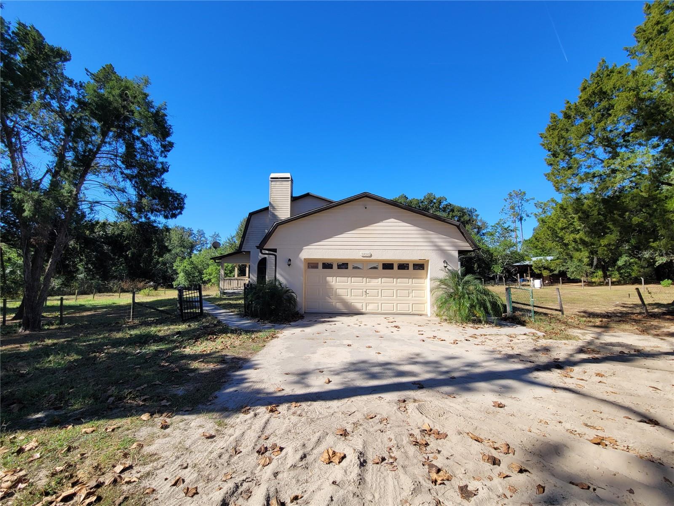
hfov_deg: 106.2
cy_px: 253
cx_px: 337
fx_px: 253
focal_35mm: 13
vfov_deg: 89.9
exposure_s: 1/1235
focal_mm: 2.2
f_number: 2.2
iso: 50
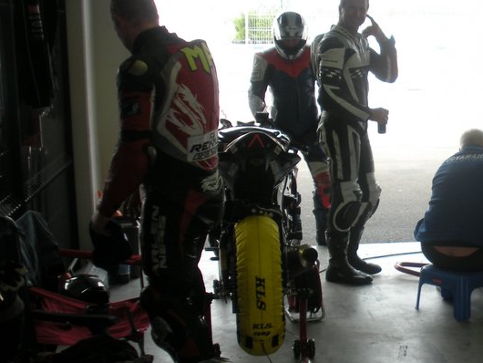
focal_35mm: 66
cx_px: 451
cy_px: 192
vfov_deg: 22.3
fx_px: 921
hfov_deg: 28.1
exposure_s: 1/88.5
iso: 64
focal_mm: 6.3
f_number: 3.5
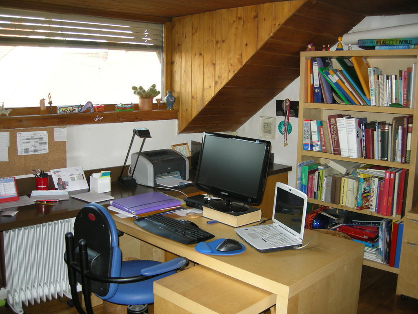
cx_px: 209
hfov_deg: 51.4
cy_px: 157
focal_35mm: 36
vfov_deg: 39.7
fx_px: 435
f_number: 2.7
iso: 88
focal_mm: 7.5
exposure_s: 1/30
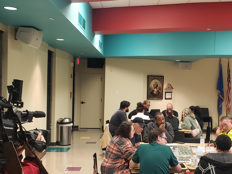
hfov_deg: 39.3
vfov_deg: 30.3
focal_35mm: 48
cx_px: 149
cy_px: 92
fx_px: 322
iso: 320
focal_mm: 4.3
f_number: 2.4
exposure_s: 1/30
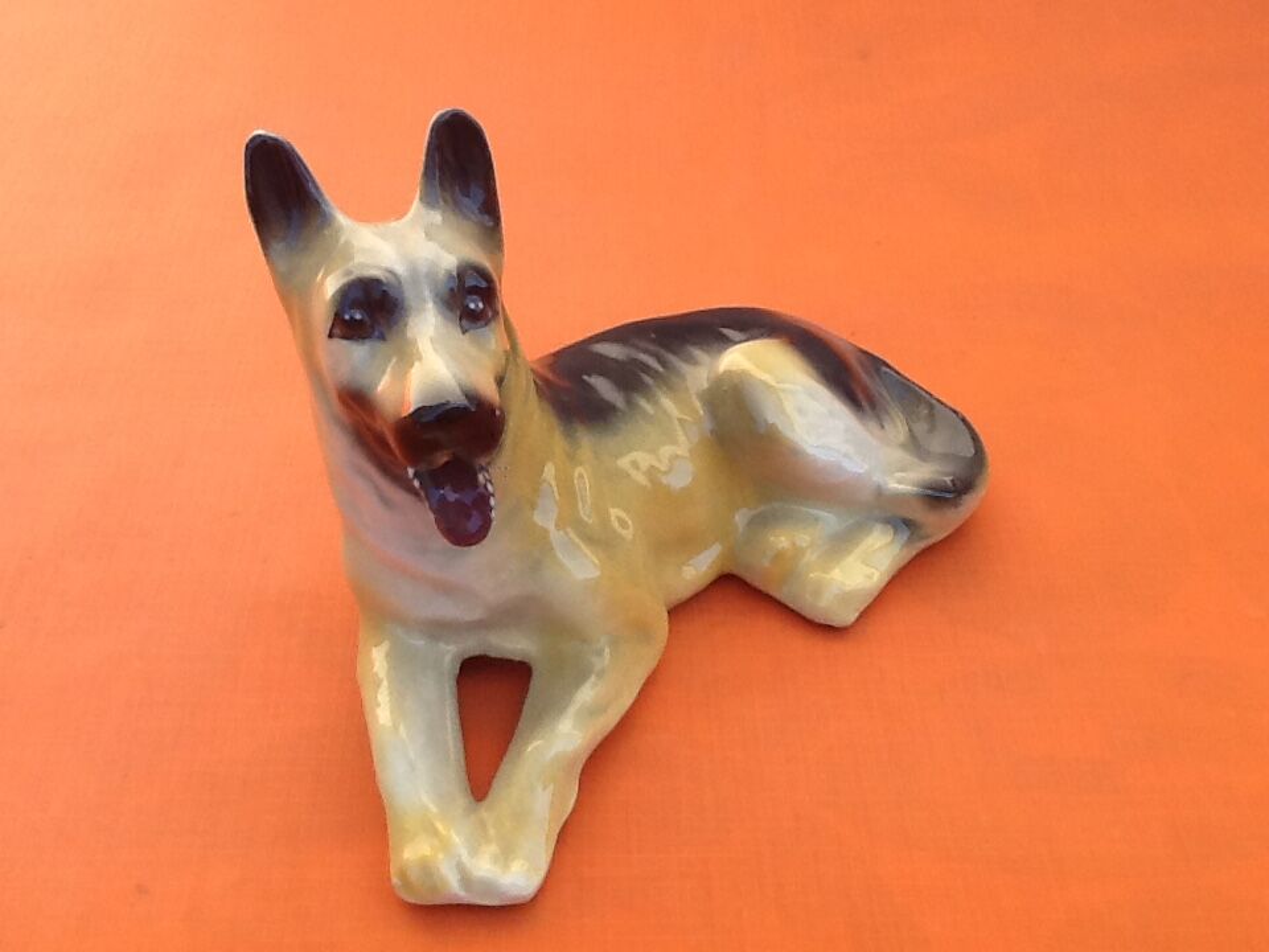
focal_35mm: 44
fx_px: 1613
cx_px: 634
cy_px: 476
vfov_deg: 32.9
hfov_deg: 42.9
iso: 40
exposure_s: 1/446
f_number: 2.4
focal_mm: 2.03
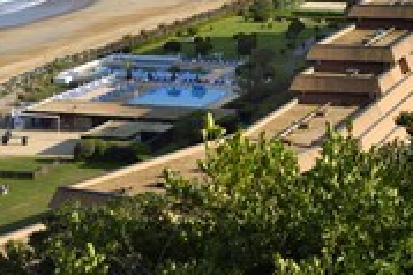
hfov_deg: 16.8
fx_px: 1398
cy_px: 16
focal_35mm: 122
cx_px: 270
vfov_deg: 11.1
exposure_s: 1/250
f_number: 10
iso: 200
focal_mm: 52
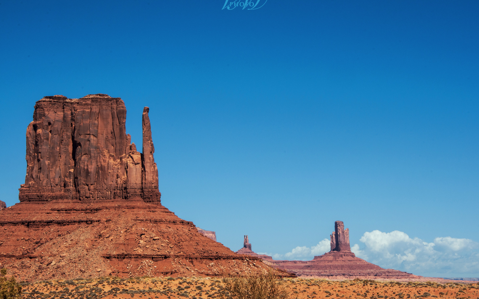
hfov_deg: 25.8
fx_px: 1044
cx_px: 241
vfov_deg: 16.3
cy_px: 142
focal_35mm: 80
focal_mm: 52
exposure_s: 1/100
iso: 250
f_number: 25
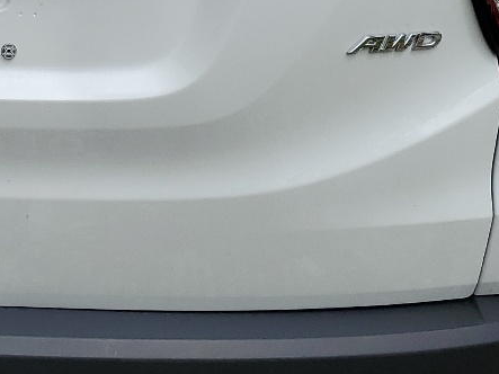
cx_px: -39
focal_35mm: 94
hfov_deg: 20.0
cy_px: -21
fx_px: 1355
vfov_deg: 15.4
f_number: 1.5
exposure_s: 1/5000
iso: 50
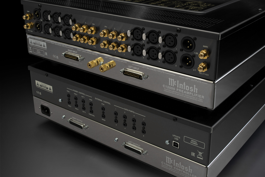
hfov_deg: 43.6
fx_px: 331
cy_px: 88
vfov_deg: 29.9
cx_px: 132
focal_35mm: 45
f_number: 20
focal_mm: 45
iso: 200
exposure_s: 1/80
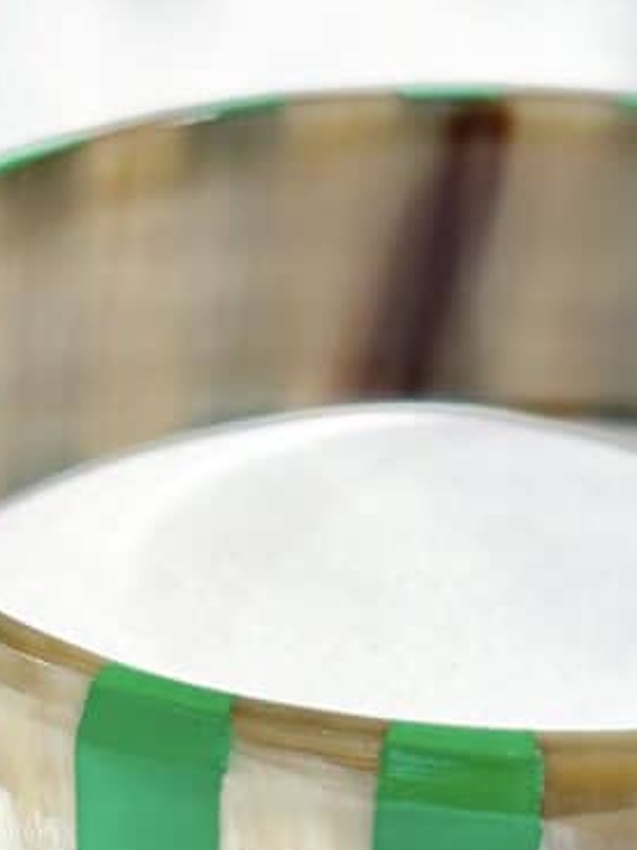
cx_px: 415
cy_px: 625
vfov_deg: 13.6
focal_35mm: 145
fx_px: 3560
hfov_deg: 10.2
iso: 32
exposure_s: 1/172
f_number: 1.6
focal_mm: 5.96
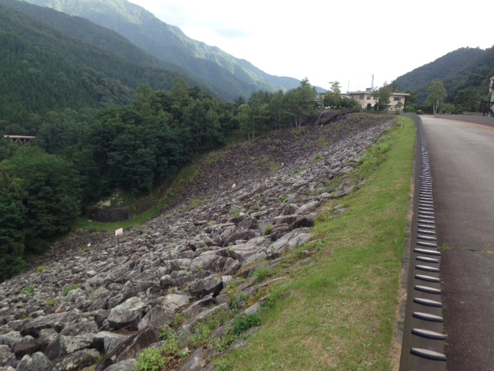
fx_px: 471
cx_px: 247
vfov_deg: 42.9
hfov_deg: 55.4
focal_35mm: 33
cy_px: 186
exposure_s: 1/288
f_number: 2.4
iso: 50
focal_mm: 4.13
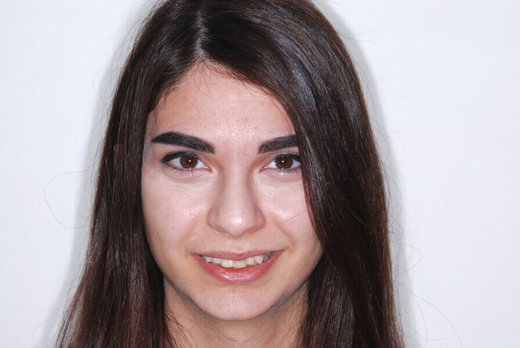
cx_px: 260
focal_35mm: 158
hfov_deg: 13.0
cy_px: 174
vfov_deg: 8.7
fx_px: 2278
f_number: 8
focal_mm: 105
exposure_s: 1/125
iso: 100
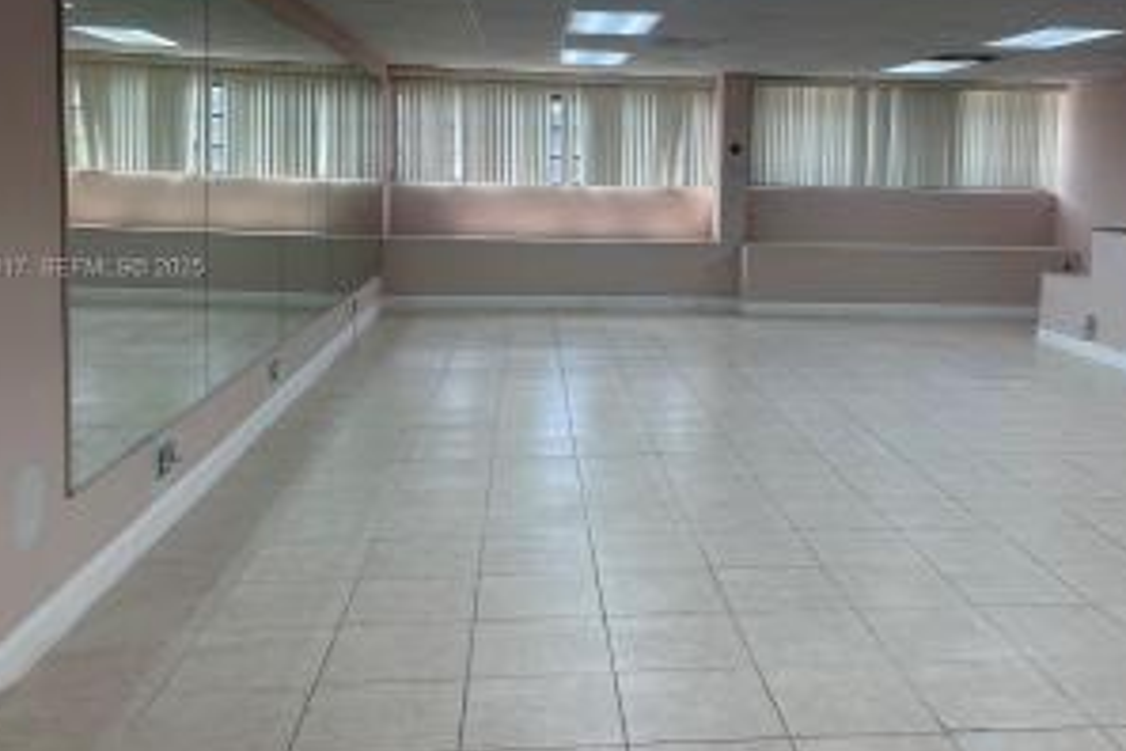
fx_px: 1095
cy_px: 269
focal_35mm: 35
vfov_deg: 37.6
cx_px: 667
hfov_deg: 54.1
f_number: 1.6
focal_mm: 5.1
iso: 50
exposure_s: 1/120
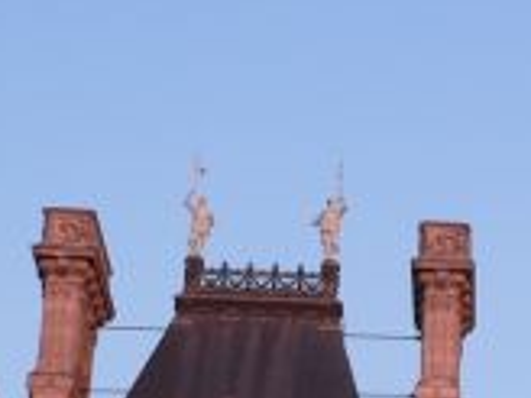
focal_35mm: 176
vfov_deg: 8.4
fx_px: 2700
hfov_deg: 10.5
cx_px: 965
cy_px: 401
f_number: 2.8
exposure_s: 1/100
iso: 80
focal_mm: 7.4
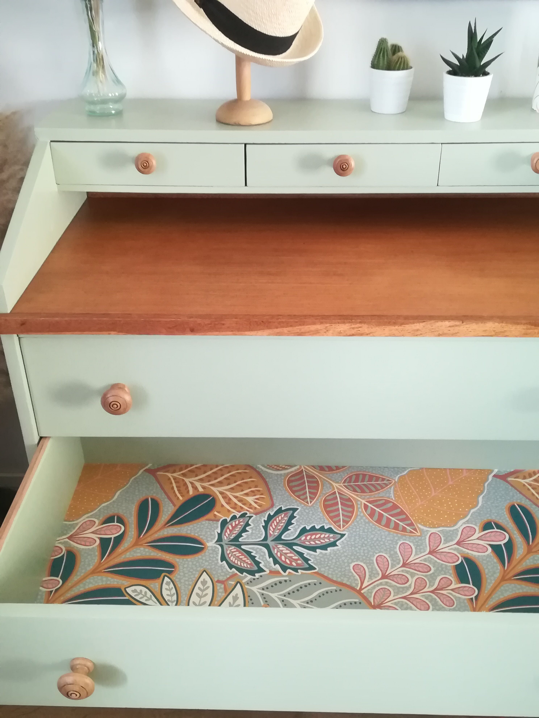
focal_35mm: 34
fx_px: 706
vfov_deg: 54.0
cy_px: 359
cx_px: 270
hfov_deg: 41.8
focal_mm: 3.83
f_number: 2.2
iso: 500
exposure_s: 1/25
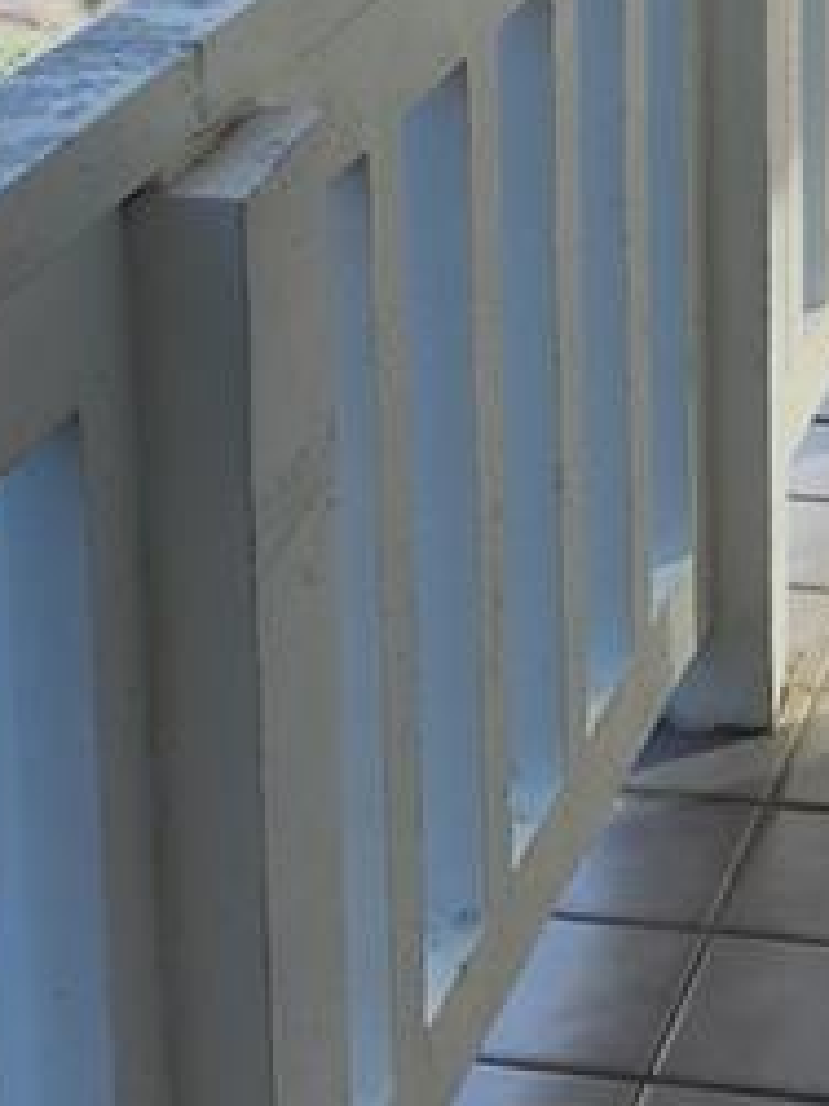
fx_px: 3515
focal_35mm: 110
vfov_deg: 17.1
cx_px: 723
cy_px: -194
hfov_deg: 13.3
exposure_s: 1/1055
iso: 12
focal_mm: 6.4
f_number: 1.8
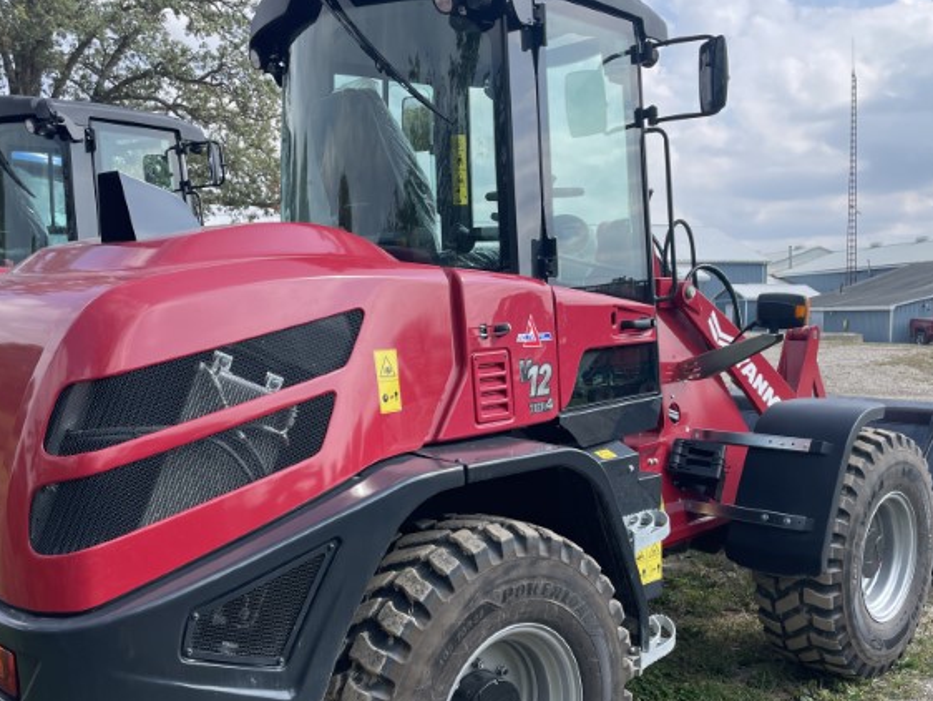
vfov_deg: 38.6
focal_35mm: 37
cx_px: 466
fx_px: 998
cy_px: 412
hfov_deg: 50.1
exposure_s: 1/1689
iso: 32
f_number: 1.6
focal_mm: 4.2
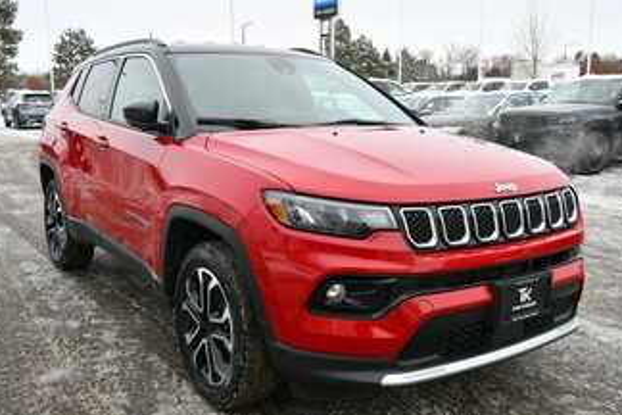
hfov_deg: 51.9
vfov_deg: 35.9
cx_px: 311
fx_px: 639
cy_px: 208
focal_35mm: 37
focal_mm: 20
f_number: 6.3
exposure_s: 1/250
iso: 200
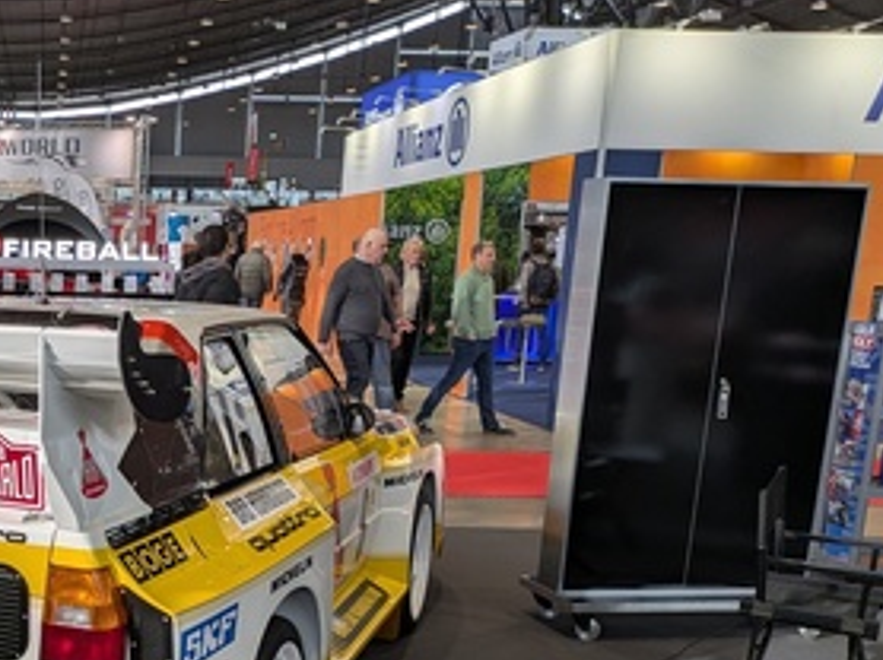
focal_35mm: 48
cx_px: 56
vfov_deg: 29.5
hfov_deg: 36.7
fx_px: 1223
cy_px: 536
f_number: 1.89
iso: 40
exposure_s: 1/130
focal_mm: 5.43
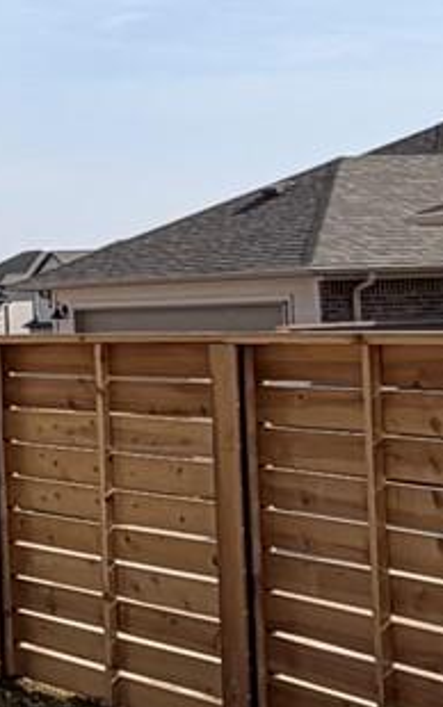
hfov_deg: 11.1
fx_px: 1891
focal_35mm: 98
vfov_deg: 21.1
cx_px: -637
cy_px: 253
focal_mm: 2.22
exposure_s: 1/1068
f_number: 2.2
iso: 20
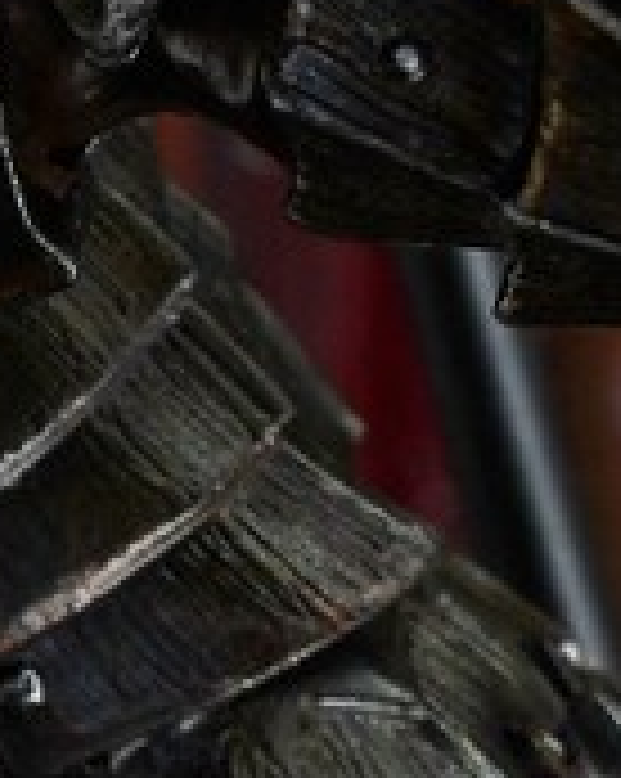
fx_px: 17698
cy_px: 522
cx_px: -914
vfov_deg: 2.5
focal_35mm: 769
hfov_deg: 2.0
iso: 80
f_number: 11
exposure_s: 1/1.25
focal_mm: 70
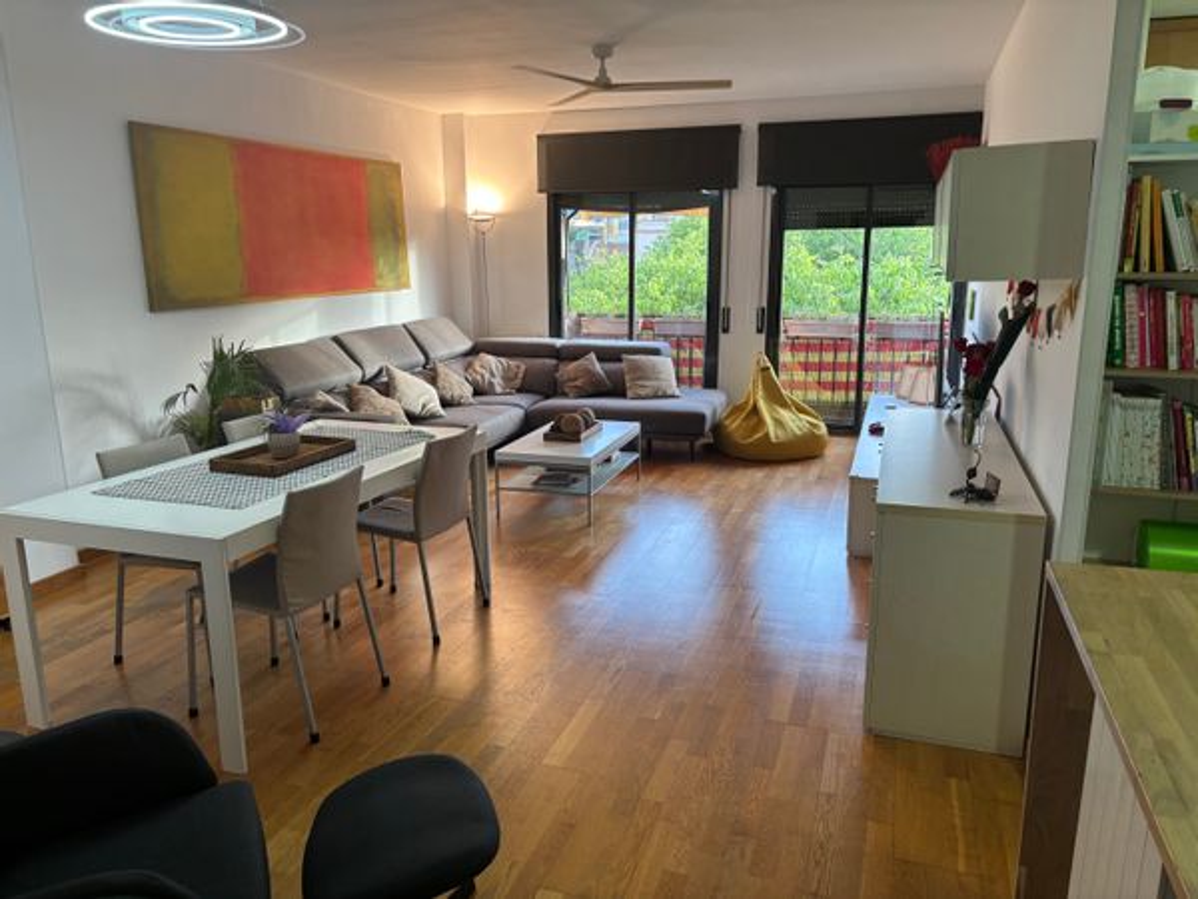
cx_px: 599
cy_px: 450
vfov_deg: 53.1
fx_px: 900
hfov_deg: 67.3
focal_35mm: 26
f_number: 1.6
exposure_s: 1/100
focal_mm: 5.96
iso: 125
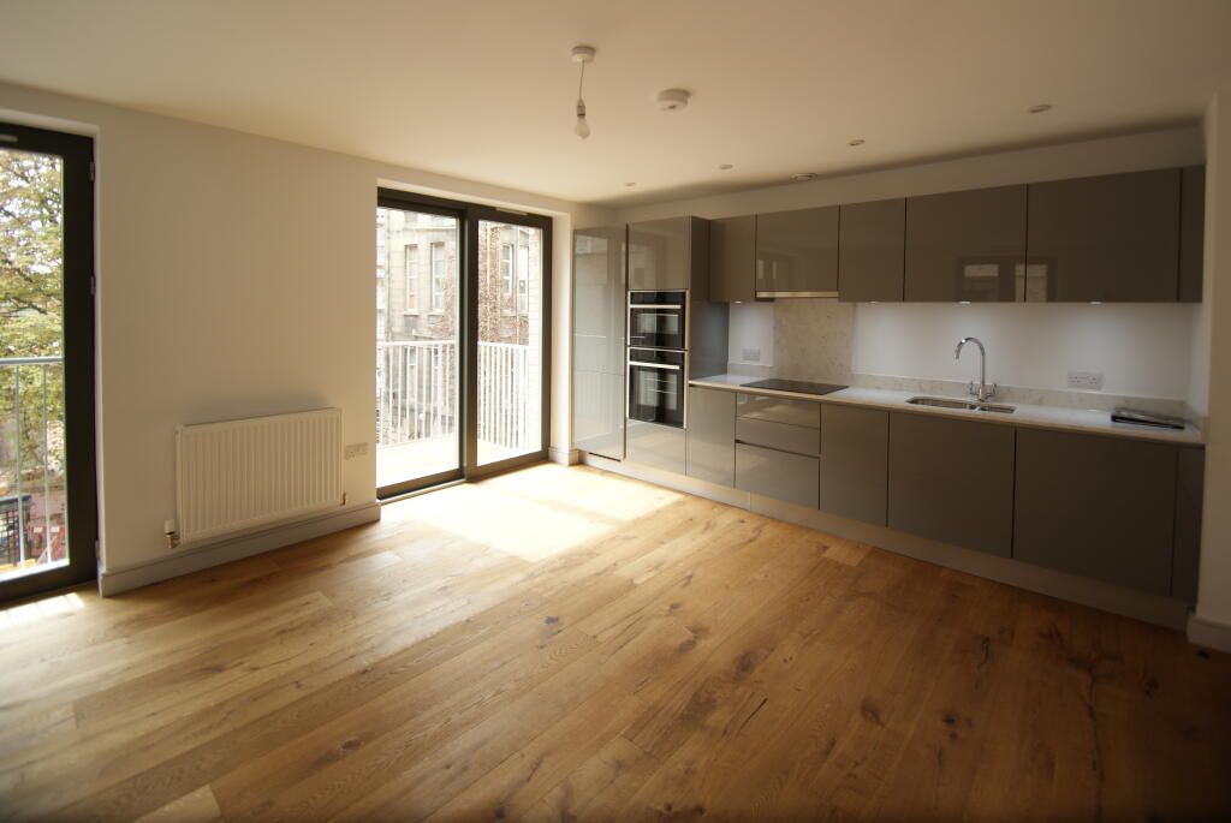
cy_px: 412
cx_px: 616
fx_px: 513
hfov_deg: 100.3
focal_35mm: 15
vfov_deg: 77.5
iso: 100
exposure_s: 1/40
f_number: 4.5
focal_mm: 10
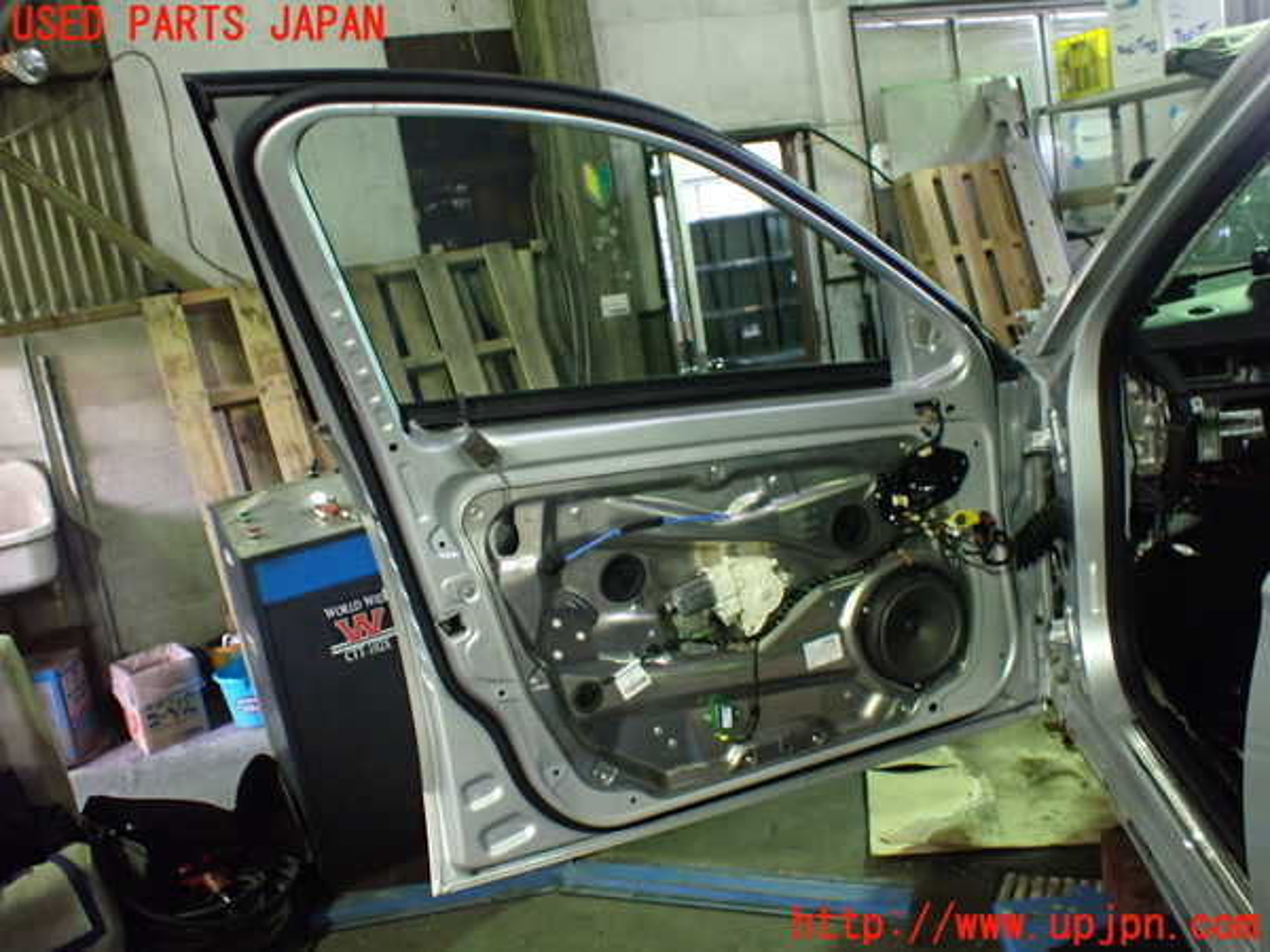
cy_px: 476
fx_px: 1101
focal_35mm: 30
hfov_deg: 60.0
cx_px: 635
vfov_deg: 46.8
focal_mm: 5.4
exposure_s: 1/40
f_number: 2.3
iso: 800
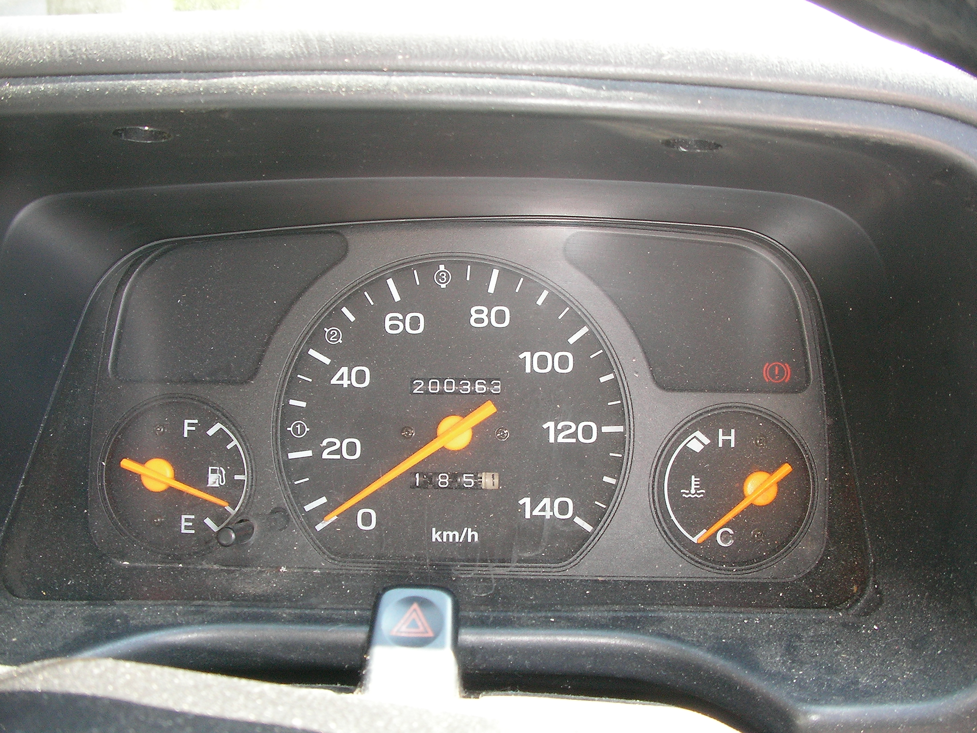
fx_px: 1073
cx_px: 488
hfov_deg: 49.0
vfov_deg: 37.7
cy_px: 366
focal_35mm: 38
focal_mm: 6.3
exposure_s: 1/40
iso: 100
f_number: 3.5
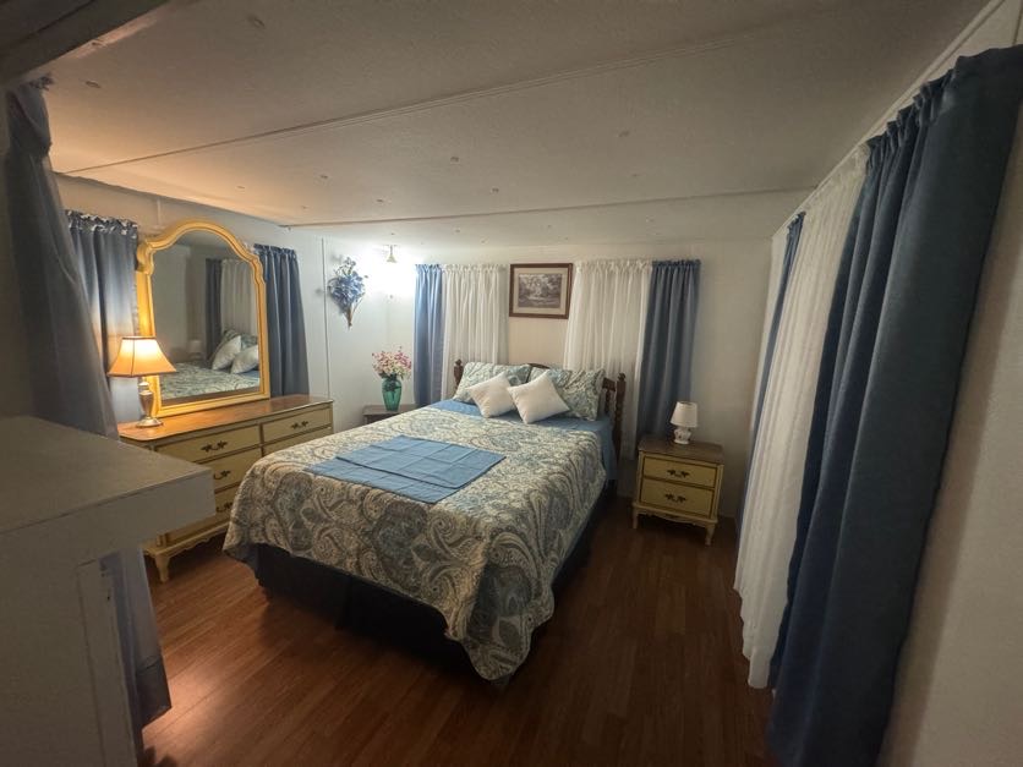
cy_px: 384
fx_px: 414
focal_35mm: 14
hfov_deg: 102.1
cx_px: 512
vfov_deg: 85.7
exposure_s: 1/60
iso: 640
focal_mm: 2.22
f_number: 2.2
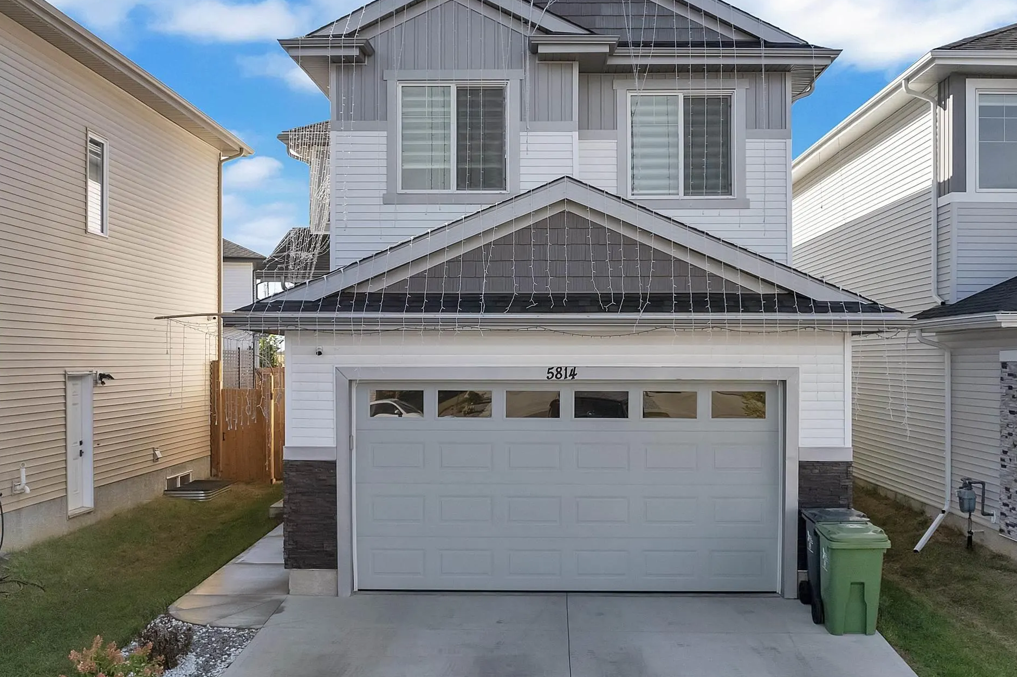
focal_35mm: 36
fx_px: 1017
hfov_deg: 53.1
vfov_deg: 36.7
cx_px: 539
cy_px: 263
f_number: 2.4
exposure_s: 1/2500
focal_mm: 8.38
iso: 120
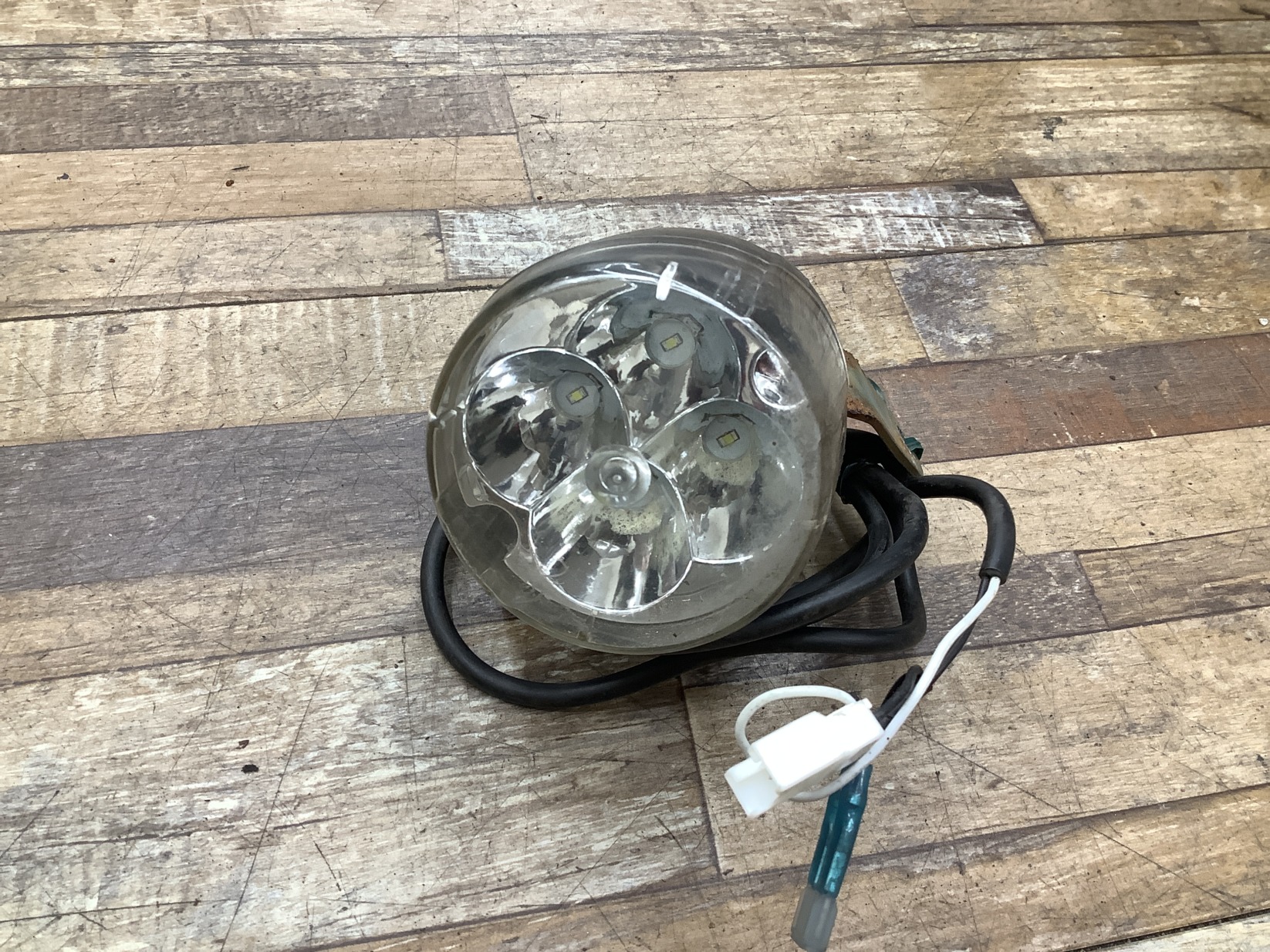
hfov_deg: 58.3
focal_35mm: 31
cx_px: 635
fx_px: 1138
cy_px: 476
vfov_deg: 45.5
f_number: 2.4
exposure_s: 1/60
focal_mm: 3.3
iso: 125
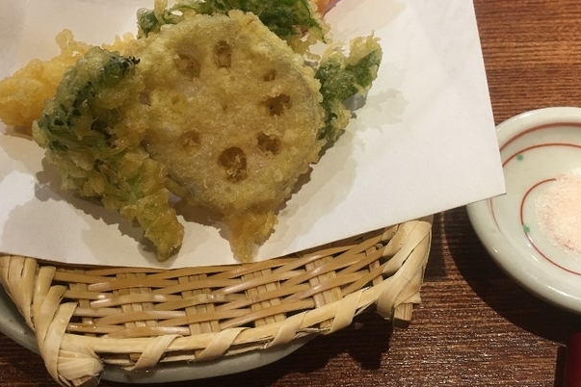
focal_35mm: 40
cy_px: 166
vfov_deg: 33.3
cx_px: 300
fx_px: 646
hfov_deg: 48.5
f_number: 2.2
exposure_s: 1/15
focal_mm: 4.15
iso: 32
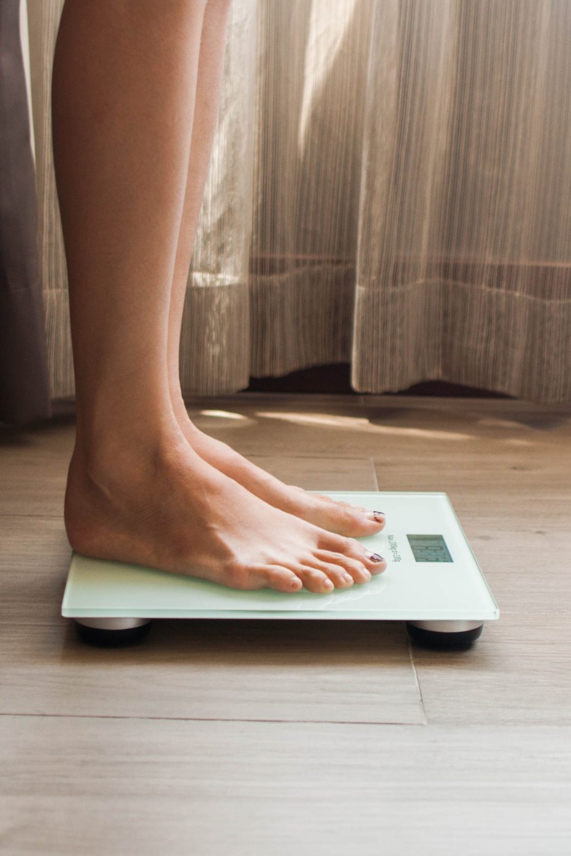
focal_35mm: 80
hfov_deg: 17.1
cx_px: 294
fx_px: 1898
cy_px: 424
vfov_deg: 25.4
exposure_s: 1/30
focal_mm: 35
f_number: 2.8
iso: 560
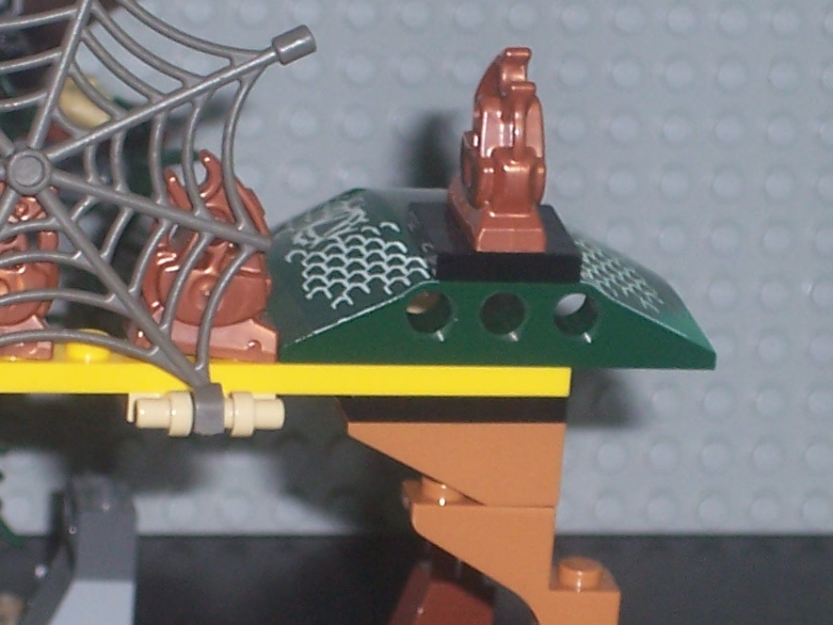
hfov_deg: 6.7
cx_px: 462
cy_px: 580
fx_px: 7100
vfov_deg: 5.0
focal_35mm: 295
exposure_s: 1/90
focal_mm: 16.8
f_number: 4.6
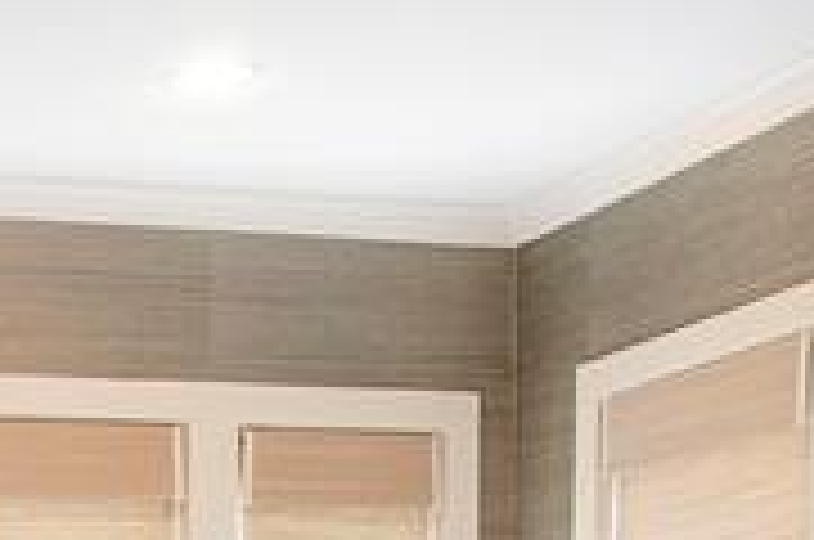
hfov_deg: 22.0
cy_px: 1094
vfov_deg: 13.6
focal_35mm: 85
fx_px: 1919
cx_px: -180
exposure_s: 1.6
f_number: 8
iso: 100
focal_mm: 10
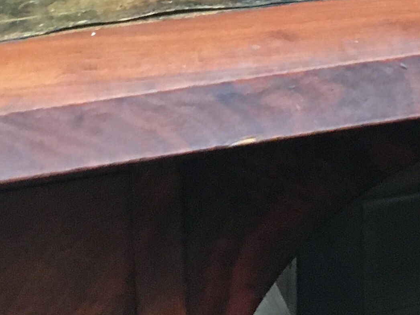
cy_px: -258
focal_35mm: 112
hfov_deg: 17.5
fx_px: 1359
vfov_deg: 12.1
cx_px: 321
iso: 200
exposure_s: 1/25
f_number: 2.2
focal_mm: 4.15
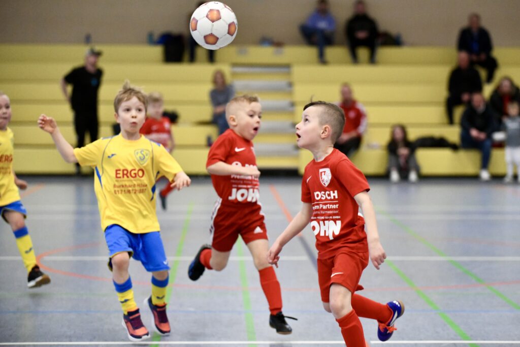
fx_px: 1445
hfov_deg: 20.4
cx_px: 260
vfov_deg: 13.7
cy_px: 174
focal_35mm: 100
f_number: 2.8
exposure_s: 1/1250
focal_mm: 100
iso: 8000
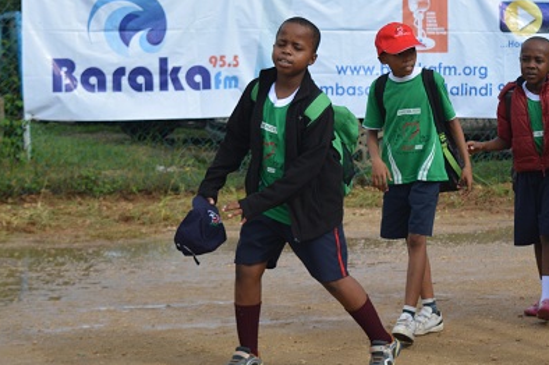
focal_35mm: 128
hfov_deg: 16.0
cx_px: 408
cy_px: 68
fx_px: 1950
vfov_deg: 10.7
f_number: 5.6
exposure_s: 1/500
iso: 100
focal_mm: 48
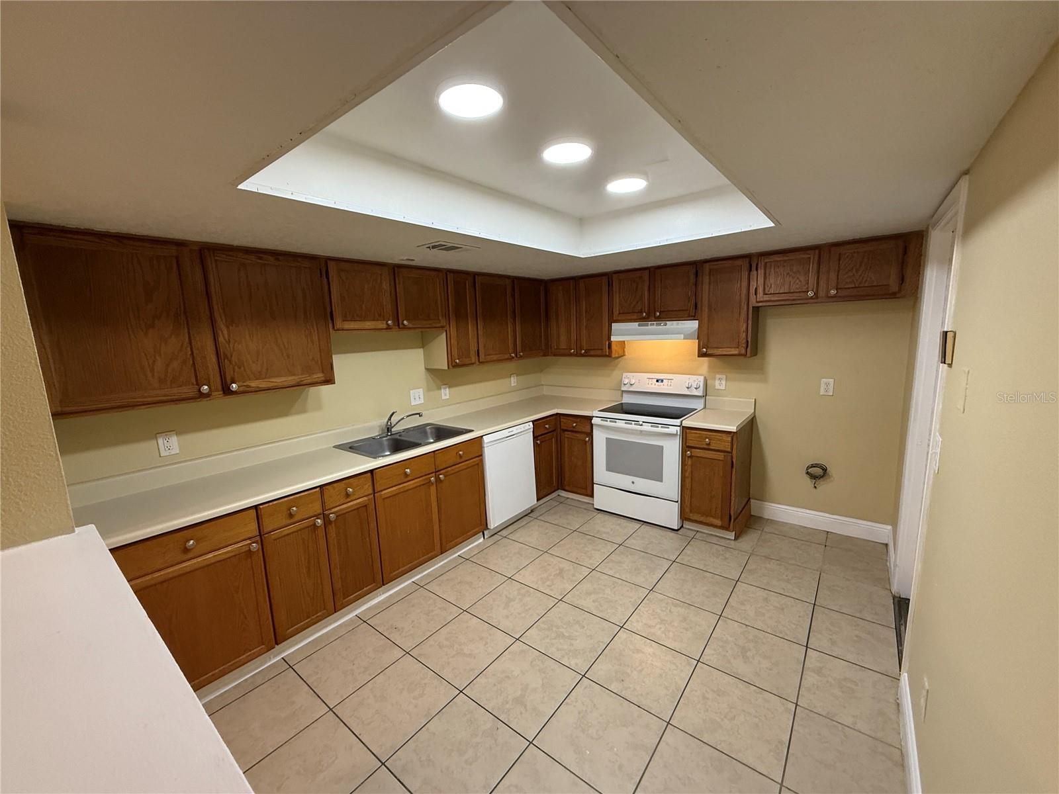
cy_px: 397
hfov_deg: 102.1
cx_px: 530
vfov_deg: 85.7
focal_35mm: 14
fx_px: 428
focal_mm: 2.22
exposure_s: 1/120
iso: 250
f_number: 2.2
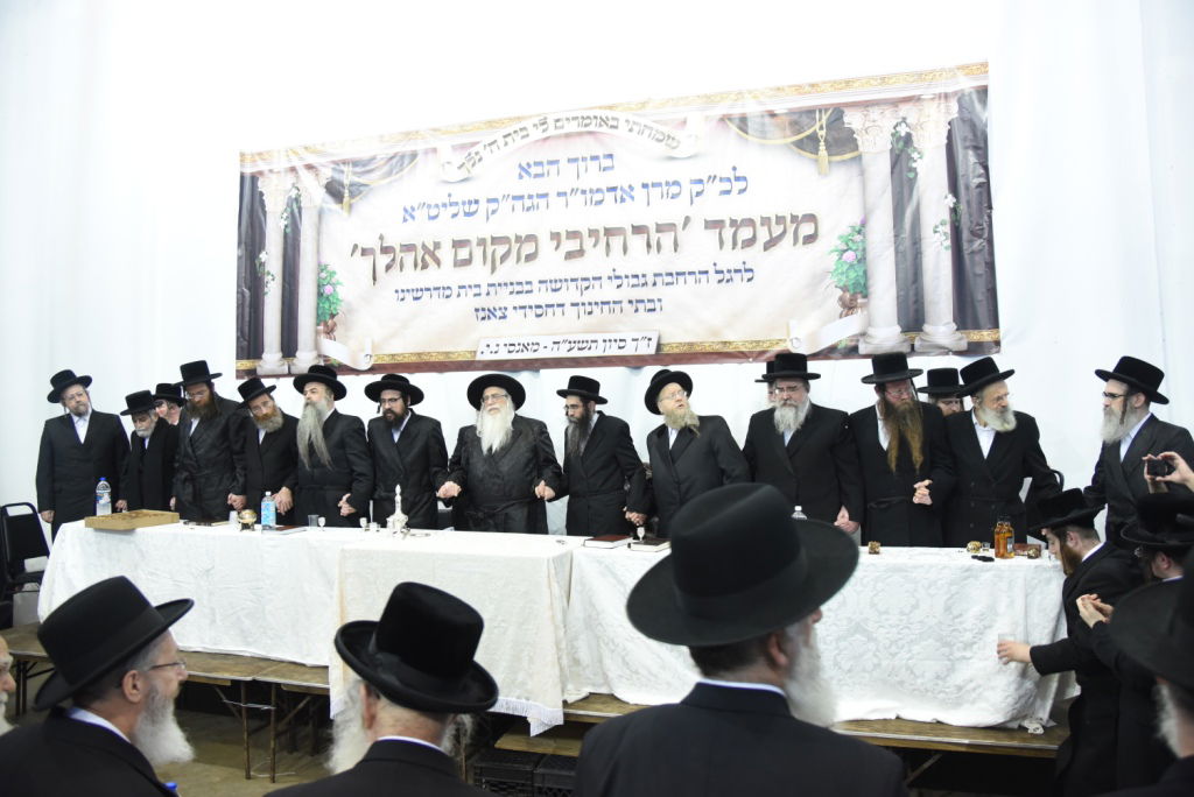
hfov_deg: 73.7
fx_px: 796
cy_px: 398
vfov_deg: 53.2
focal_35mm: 24
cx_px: 597
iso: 2500
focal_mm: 24
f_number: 4
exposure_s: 1/100
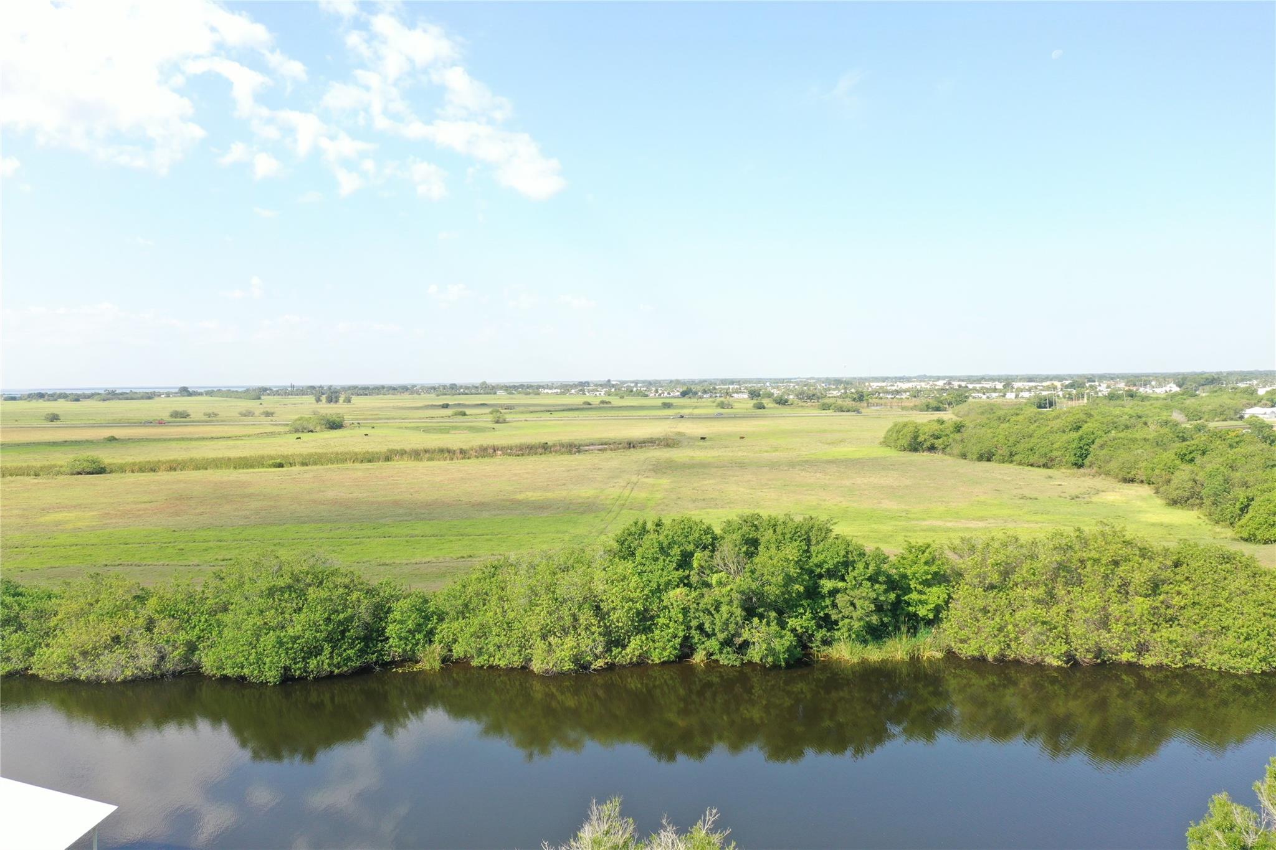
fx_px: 992
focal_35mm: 28
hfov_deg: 65.5
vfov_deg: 46.4
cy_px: 425
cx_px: 638
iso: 100
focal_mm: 10.26
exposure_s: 1/200
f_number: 5
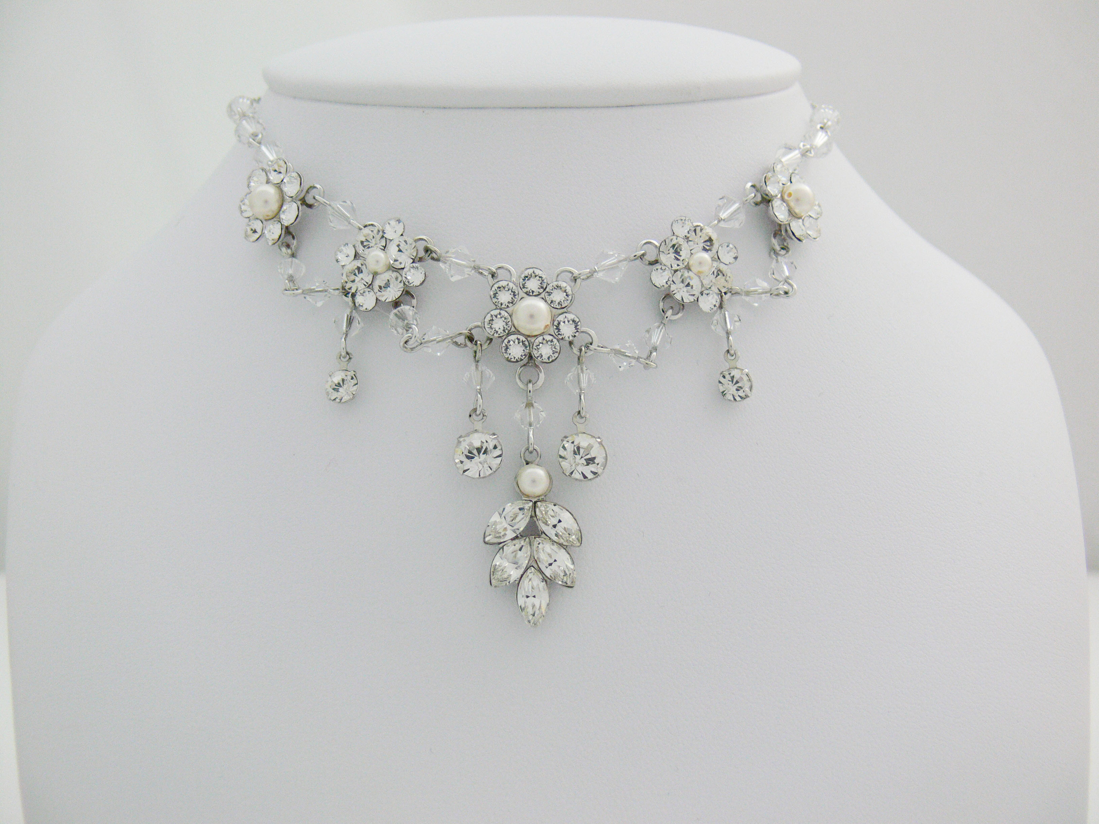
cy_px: 412
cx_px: 550
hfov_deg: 50.1
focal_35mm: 37
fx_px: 1175
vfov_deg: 38.7
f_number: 2.8
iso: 200
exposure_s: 1/15
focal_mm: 7.9
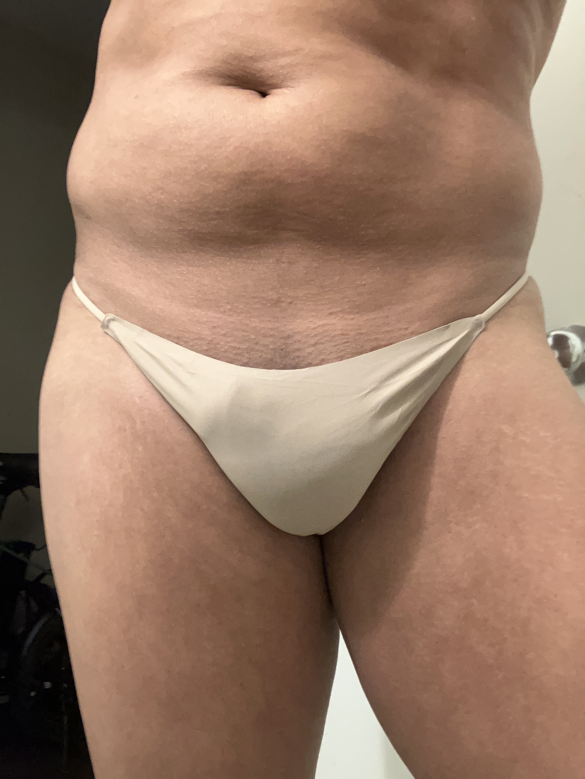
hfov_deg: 44.2
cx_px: 292
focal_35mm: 32
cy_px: 390
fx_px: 720
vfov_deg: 56.8
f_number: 2.2
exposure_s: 1/30
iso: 320
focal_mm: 2.87
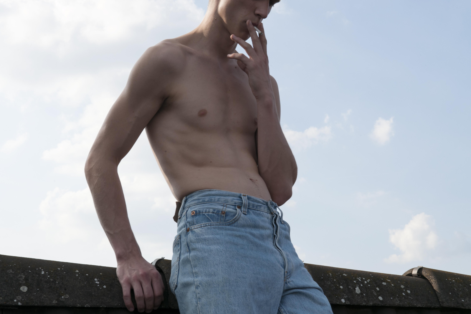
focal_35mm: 70
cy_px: 157
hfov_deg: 28.8
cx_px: 236
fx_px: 916
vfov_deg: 19.5
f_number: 18
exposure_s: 1/250
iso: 500
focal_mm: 70
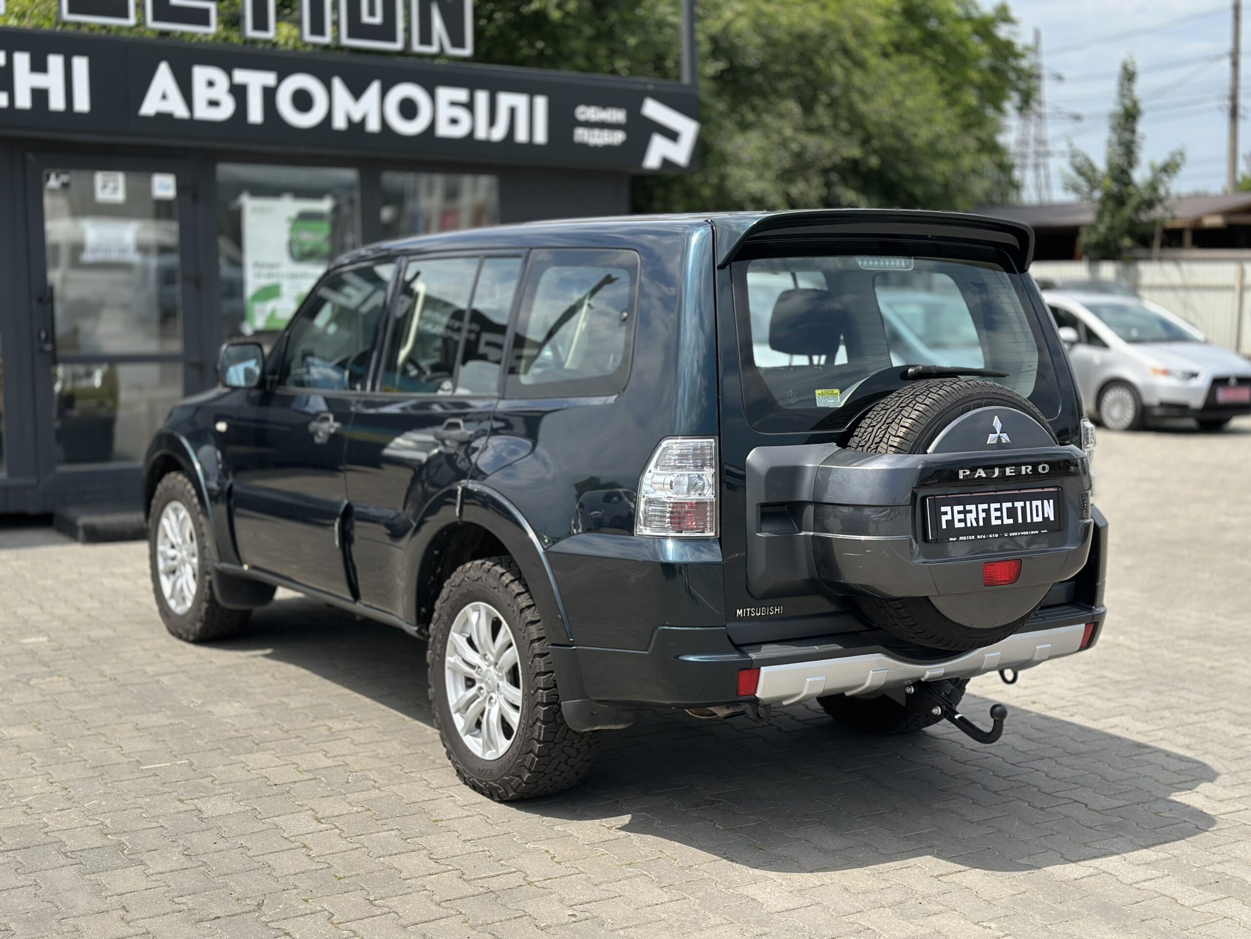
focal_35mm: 48
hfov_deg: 39.7
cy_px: 470
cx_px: 626
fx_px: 1735
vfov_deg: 30.3
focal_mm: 6.86
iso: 80
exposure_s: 1/4184
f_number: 1.78
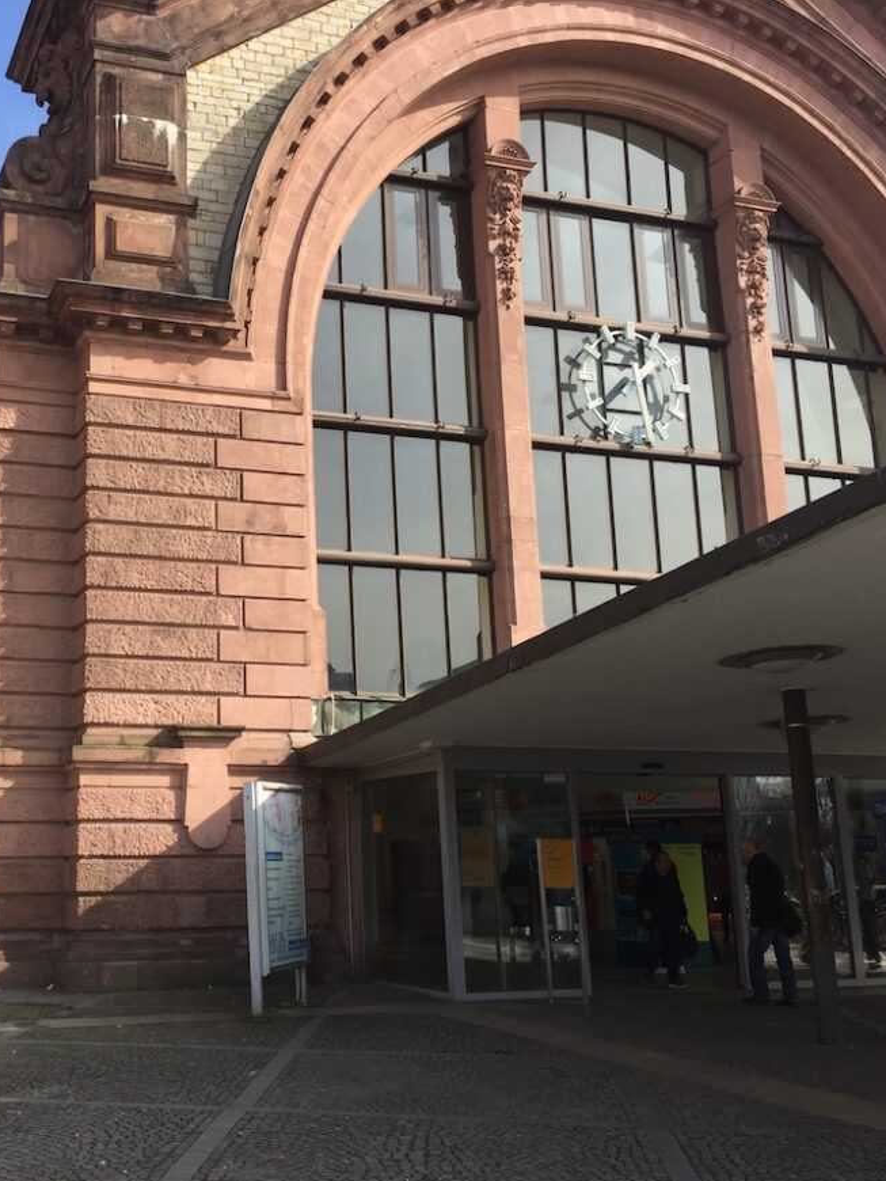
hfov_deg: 35.8
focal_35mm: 39
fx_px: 1330
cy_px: 592
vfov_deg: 47.9
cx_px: 193
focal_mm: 4.15
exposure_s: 1/807
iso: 32
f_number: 2.2
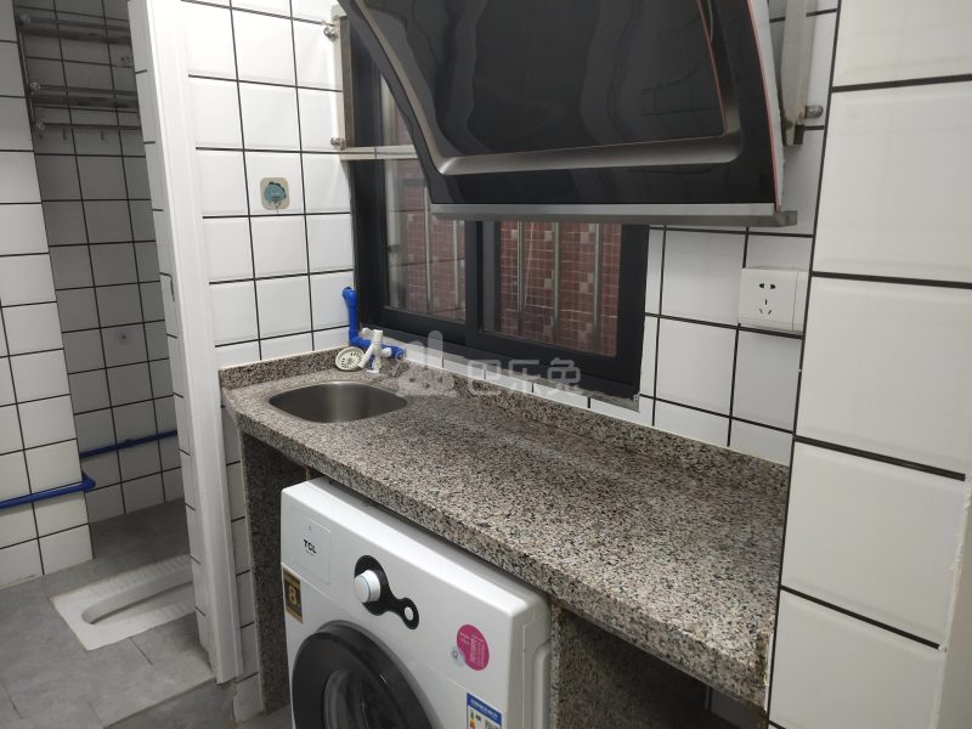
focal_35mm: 30
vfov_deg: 46.8
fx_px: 842
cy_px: 364
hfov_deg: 60.0
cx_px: 486
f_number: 1.8
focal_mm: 4.35
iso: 231
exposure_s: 1/50
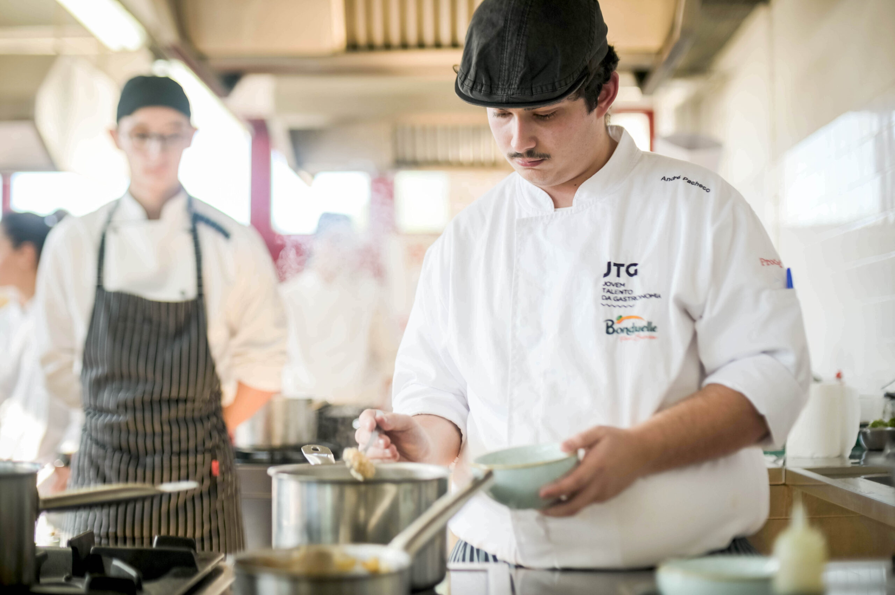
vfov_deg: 27.0
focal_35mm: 50
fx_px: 1242
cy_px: 298
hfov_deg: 39.6
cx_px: 448
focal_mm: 50
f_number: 2
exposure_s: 1/500
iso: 320
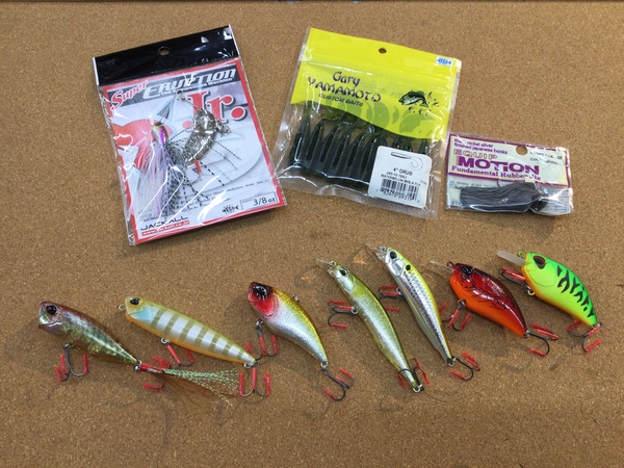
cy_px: 234
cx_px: 312
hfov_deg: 58.4
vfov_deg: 45.4
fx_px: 559
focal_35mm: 31
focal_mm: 3.3
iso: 32
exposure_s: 1/60
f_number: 2.4
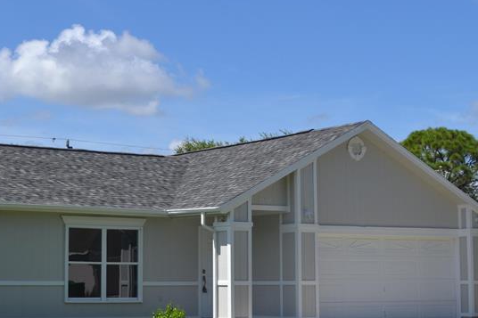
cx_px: 150
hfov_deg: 23.5
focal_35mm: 86
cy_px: 138
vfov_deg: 15.9
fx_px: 1141
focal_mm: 30
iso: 100
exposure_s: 1/250
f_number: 8
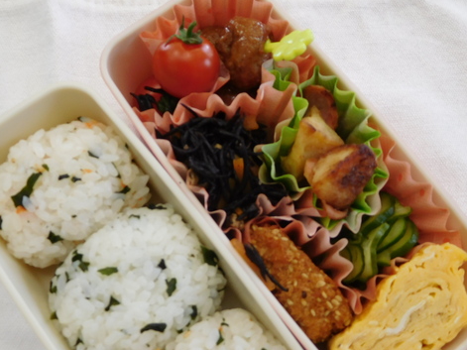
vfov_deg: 41.2
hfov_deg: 53.9
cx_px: 214
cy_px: 234
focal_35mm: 34
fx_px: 459
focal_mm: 4.5
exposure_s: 1/50
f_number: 3.4
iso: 125
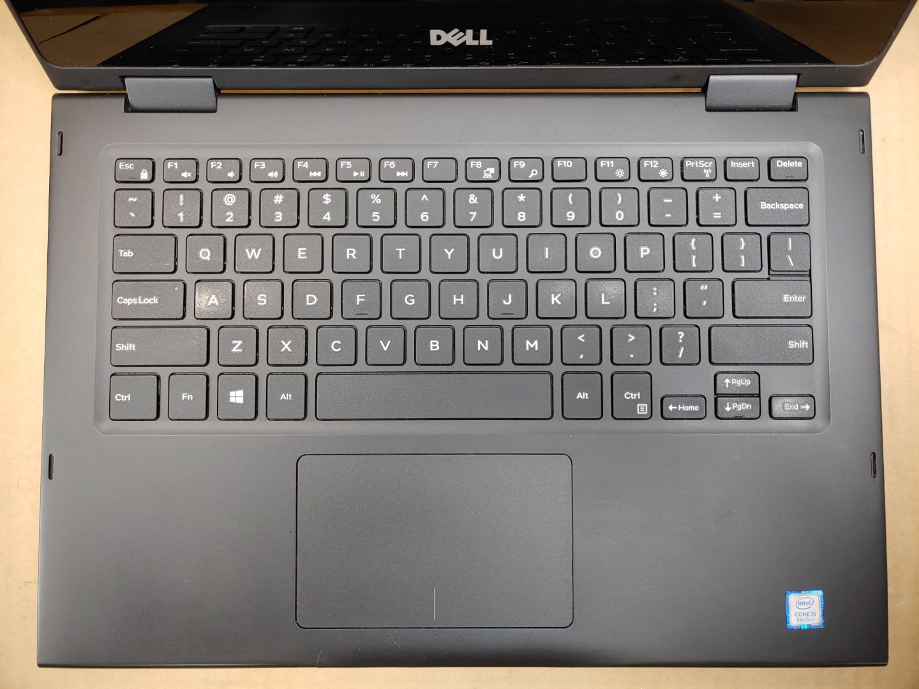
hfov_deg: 67.3
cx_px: 460
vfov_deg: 53.1
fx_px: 690
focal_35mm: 26
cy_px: 344
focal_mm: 4.36
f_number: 1.8
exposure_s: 1/60
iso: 50
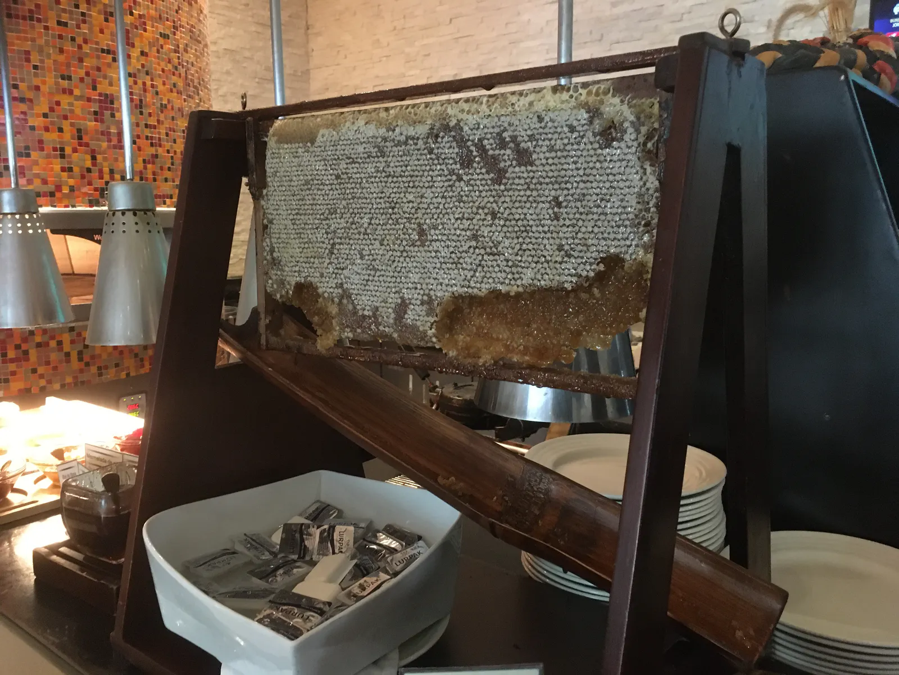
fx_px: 753
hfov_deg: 61.7
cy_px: 338
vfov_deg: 48.2
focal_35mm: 29
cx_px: 450
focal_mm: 4.15
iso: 320
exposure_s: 1/15
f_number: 2.2
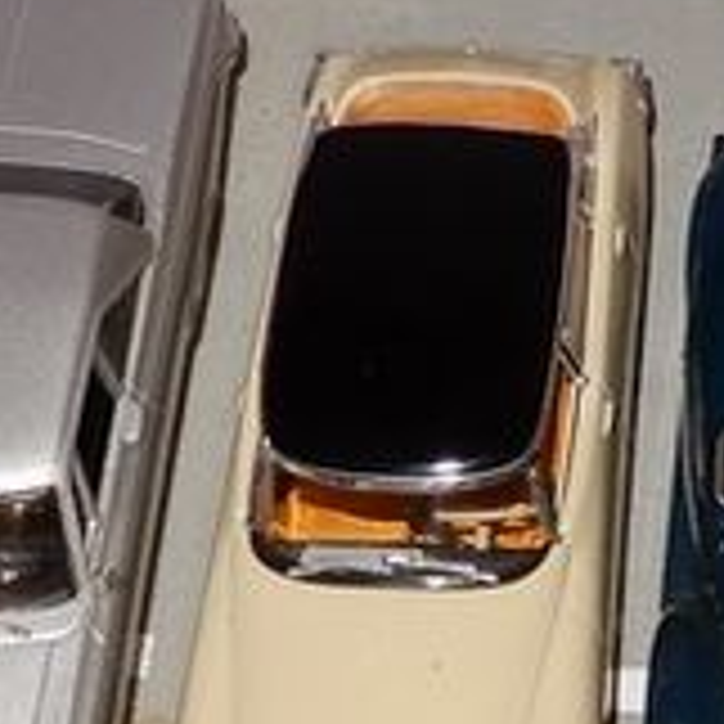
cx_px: 589
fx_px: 3644
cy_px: 697
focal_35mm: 154
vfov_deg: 11.3
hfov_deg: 11.3
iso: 200
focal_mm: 5
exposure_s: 1/30
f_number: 3.5
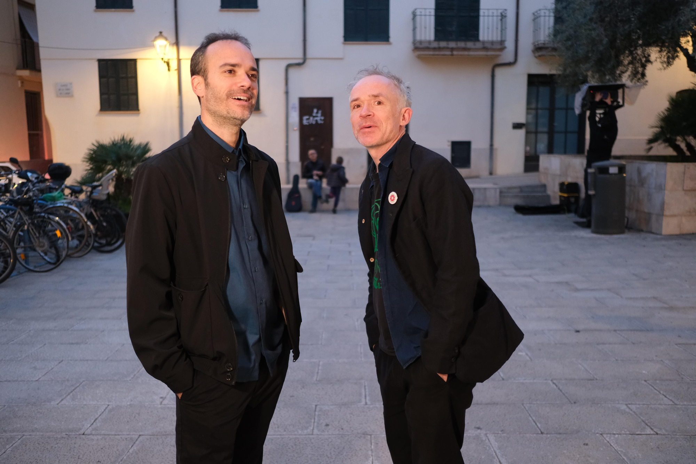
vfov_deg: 37.8
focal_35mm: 35
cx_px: 348
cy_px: 232
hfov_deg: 54.4
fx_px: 677
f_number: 2
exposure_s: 1/52
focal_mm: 23
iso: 1600
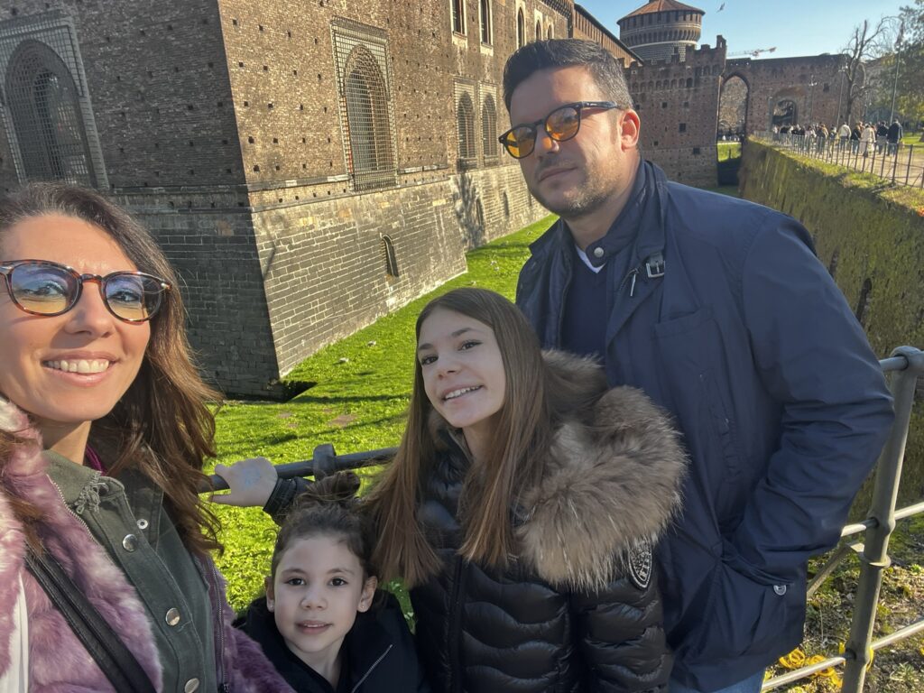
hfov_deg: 73.9
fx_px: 614
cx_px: 462
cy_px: 346
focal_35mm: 23
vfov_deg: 58.9
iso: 25
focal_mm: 2.71
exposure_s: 1/155
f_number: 2.2
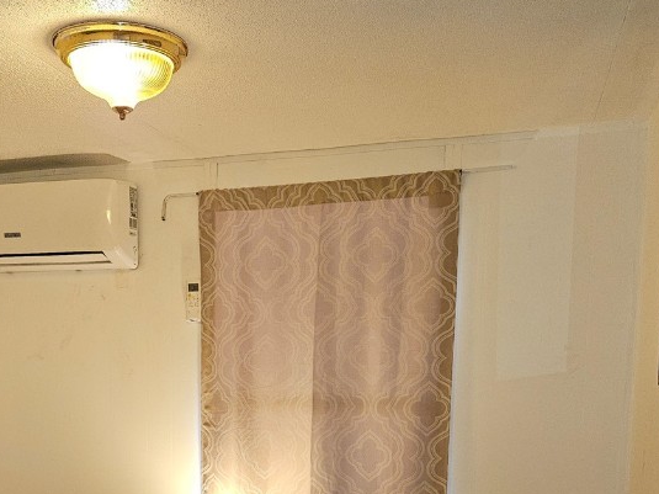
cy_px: 461
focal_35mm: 44
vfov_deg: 31.1
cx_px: 241
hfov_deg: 42.6
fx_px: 837
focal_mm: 5.4
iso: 100
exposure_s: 1/60
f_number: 1.8
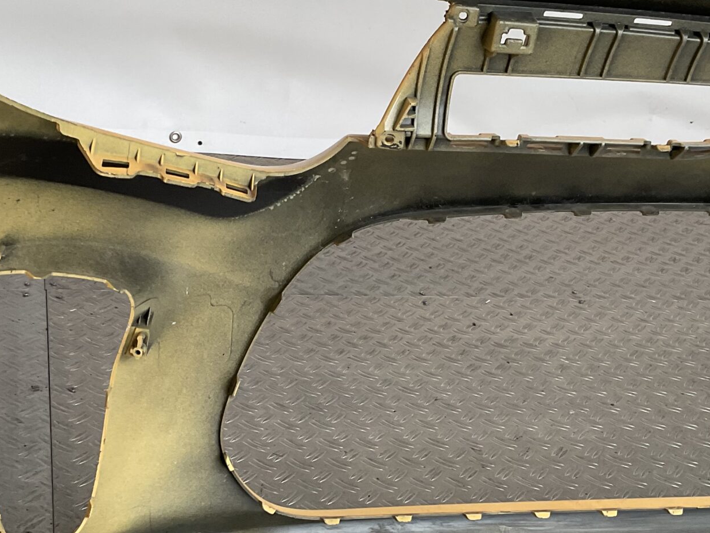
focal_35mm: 60
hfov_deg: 32.2
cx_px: 319
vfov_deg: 24.3
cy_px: 349
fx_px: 1231
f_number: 1.8
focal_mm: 3
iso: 50
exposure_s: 1/50
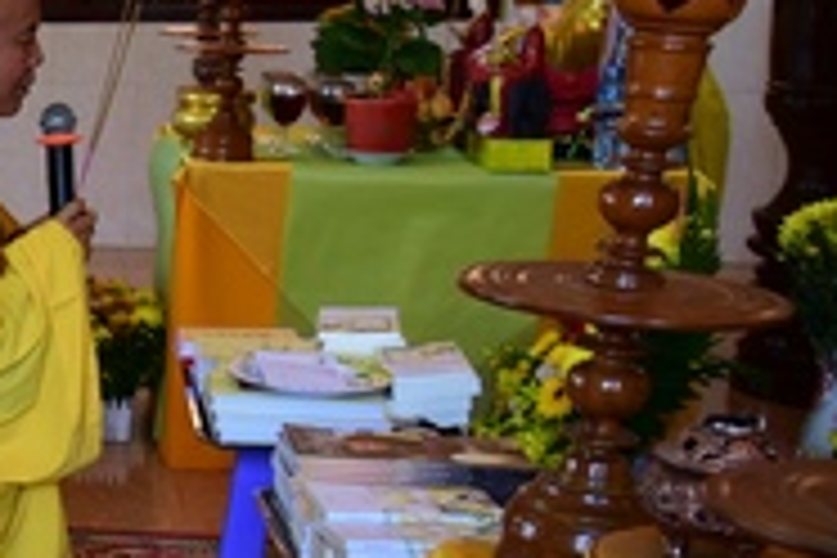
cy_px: 364
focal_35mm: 84
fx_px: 1953
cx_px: -585
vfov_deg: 16.2
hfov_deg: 19.4
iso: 640
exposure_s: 1/50
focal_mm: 24
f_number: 5.6
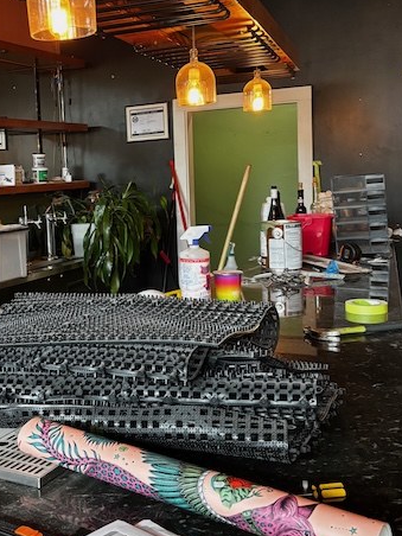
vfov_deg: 41.1
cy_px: 230
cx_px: 79
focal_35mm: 46
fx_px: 712
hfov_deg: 30.7
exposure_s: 1/40
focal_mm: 5.96
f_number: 1.6
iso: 500
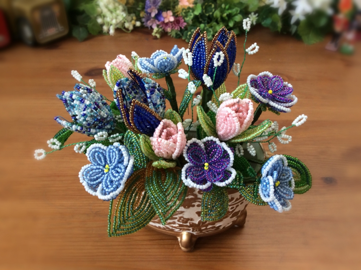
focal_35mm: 32
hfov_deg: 56.9
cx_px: 180
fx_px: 333
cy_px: 135
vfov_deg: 44.1
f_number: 2.4
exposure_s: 1/24
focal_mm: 3.3
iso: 40
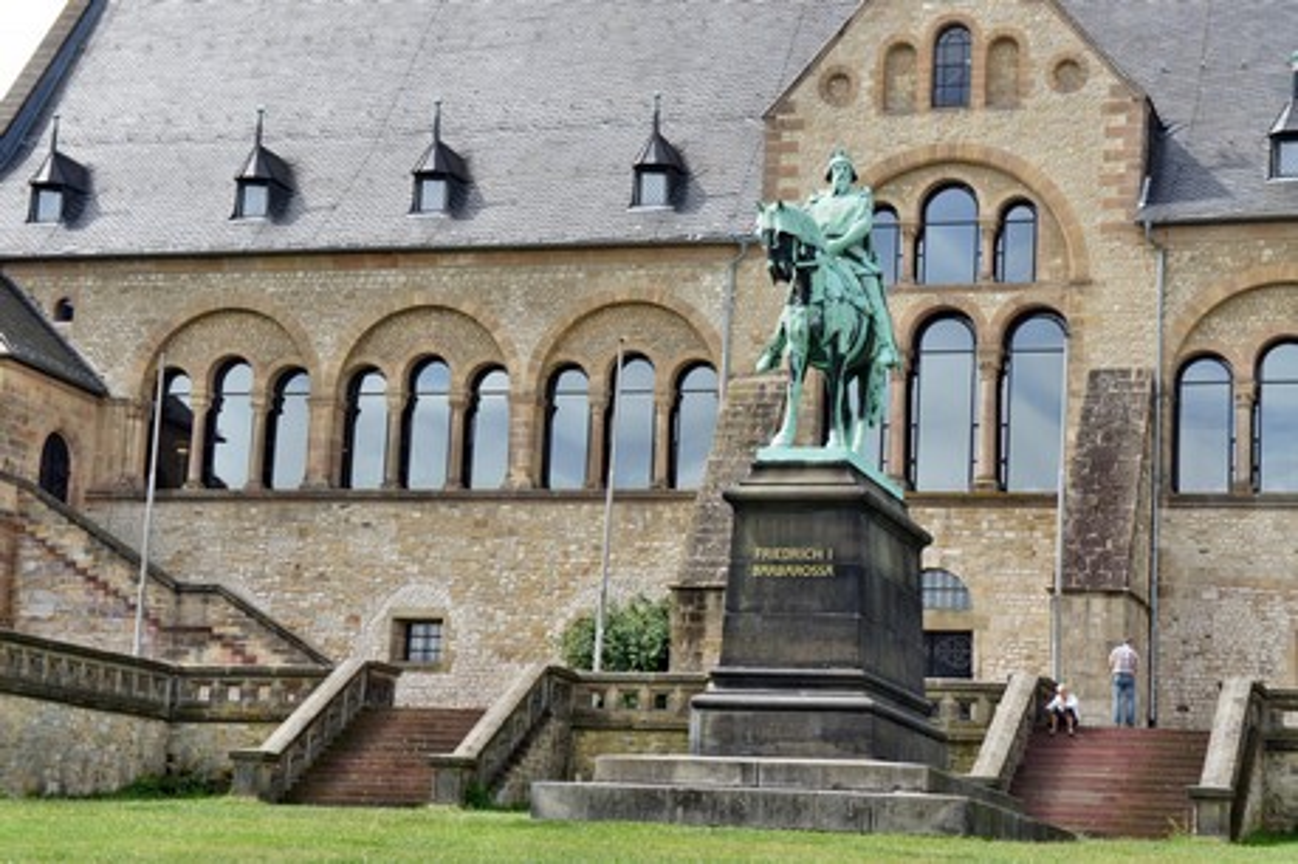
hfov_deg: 26.0
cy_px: 432
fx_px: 2810
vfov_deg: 17.5
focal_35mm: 78
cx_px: 649
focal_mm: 52
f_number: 8
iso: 200
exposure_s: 1/200
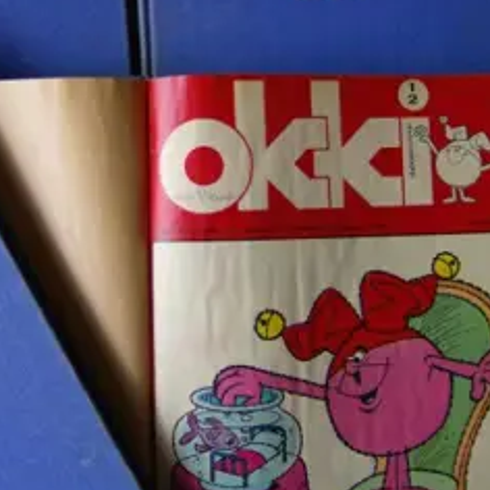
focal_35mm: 64
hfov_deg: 26.7
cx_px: 146
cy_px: 191
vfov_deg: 26.8
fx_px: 1025
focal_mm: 6
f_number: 2.8
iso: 139
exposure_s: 1/64
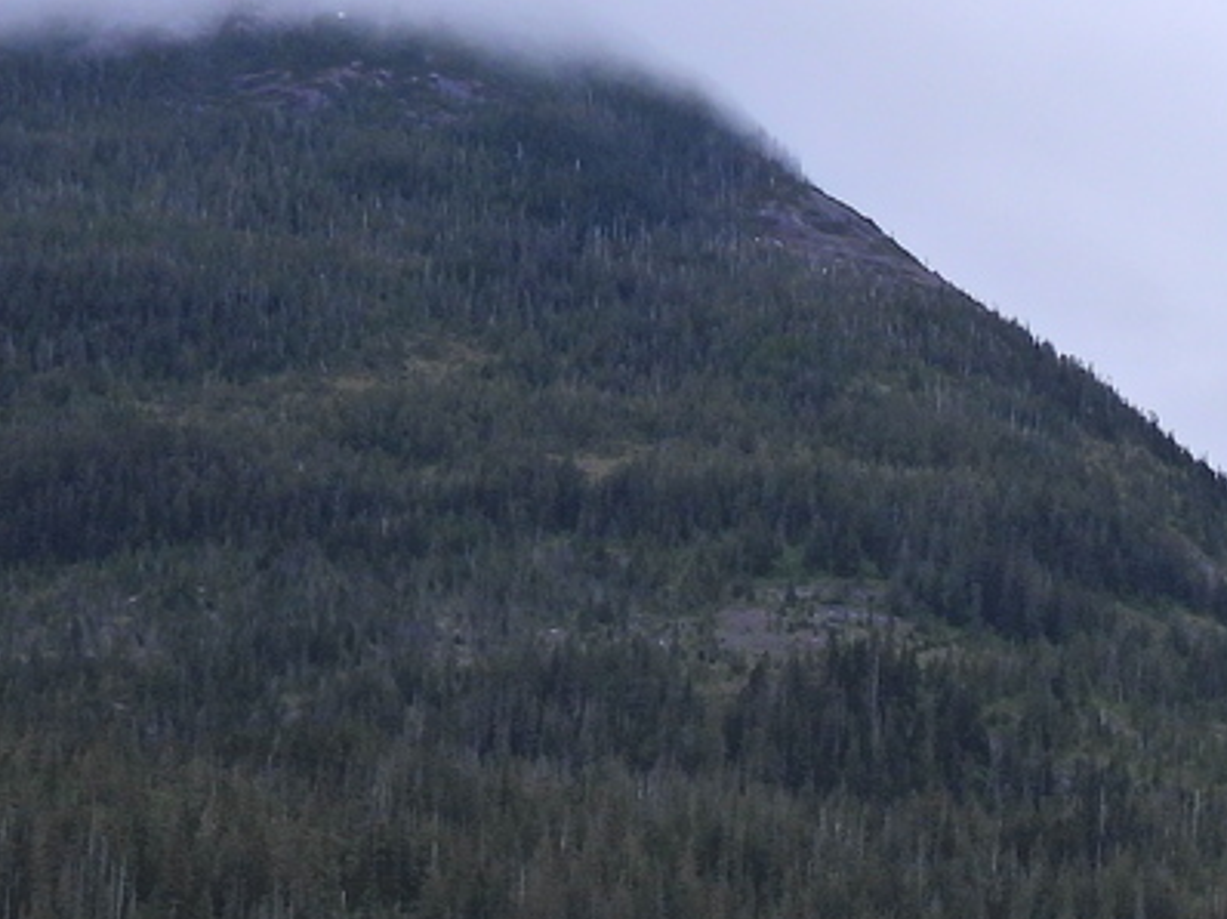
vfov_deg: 9.0
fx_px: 5703
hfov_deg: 11.9
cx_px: 1606
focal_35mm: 161
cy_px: 1258
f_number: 3.5
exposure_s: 1/500
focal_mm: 8.9
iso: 100
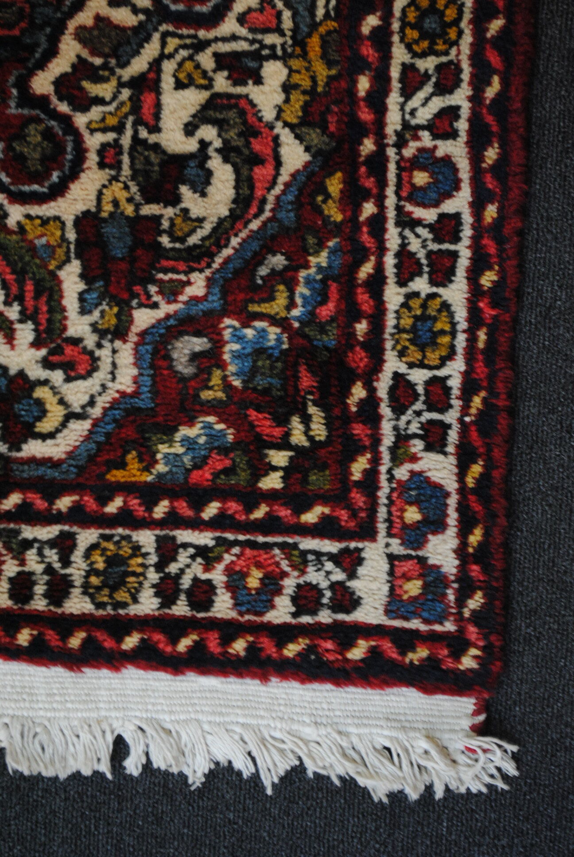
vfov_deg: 24.6
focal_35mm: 82
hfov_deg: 16.6
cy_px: 428
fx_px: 1967
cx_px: 287
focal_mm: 55
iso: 900
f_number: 5.6
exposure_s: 1/30
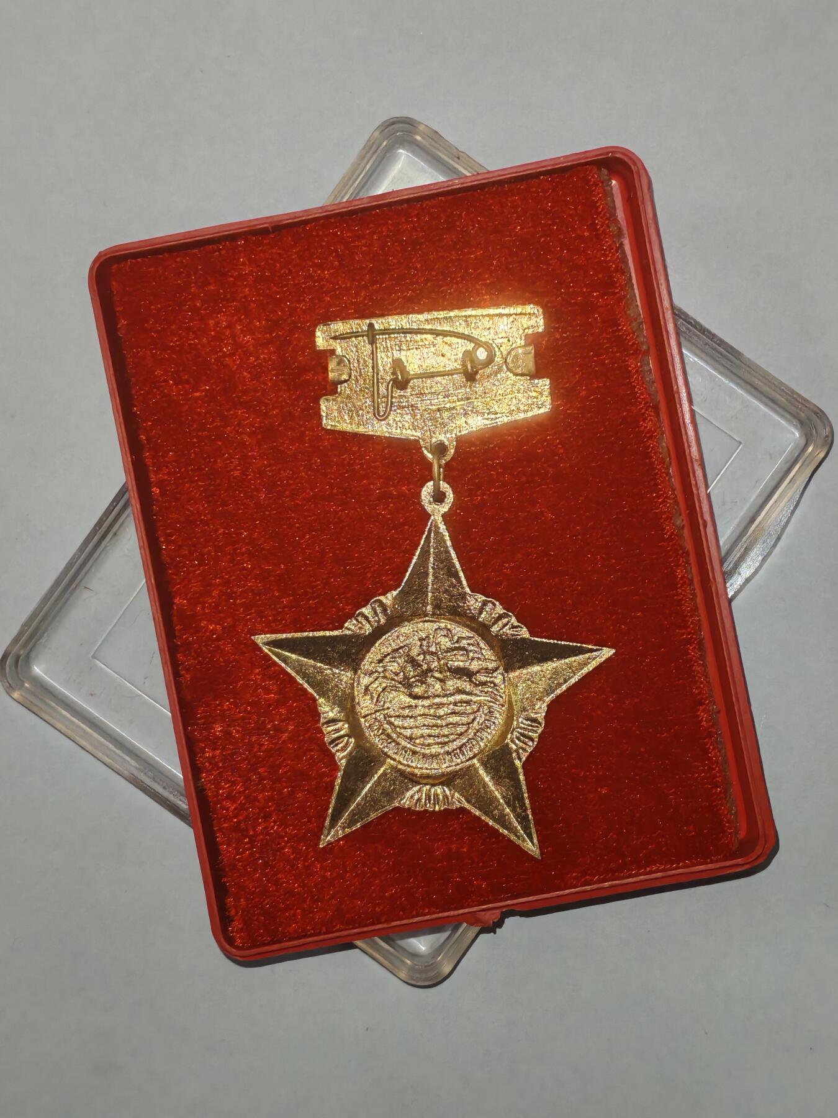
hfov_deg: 21.6
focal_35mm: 68
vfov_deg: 28.6
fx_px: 2195
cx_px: 419
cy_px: 559
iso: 80
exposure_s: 1/100
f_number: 1.95
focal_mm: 5.52
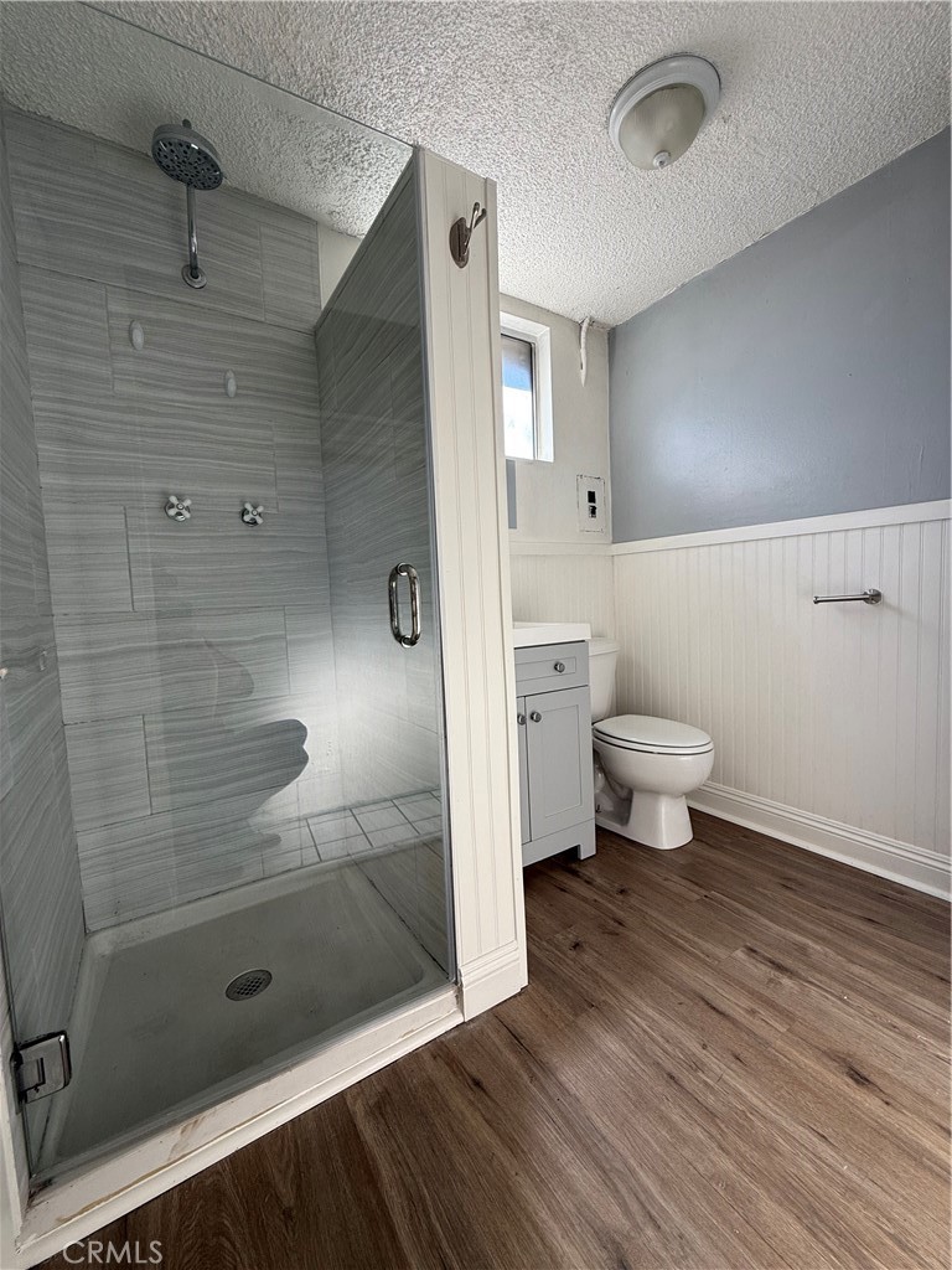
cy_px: 635
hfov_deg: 85.7
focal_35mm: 14
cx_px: 476
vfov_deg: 102.1
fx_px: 513
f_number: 2.2
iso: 40
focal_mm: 2.22
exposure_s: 1/109
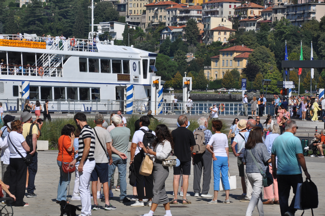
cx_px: 162
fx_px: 1650
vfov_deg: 7.5
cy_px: 108
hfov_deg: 11.2
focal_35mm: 183
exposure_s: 1/400
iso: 200
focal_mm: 122
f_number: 10
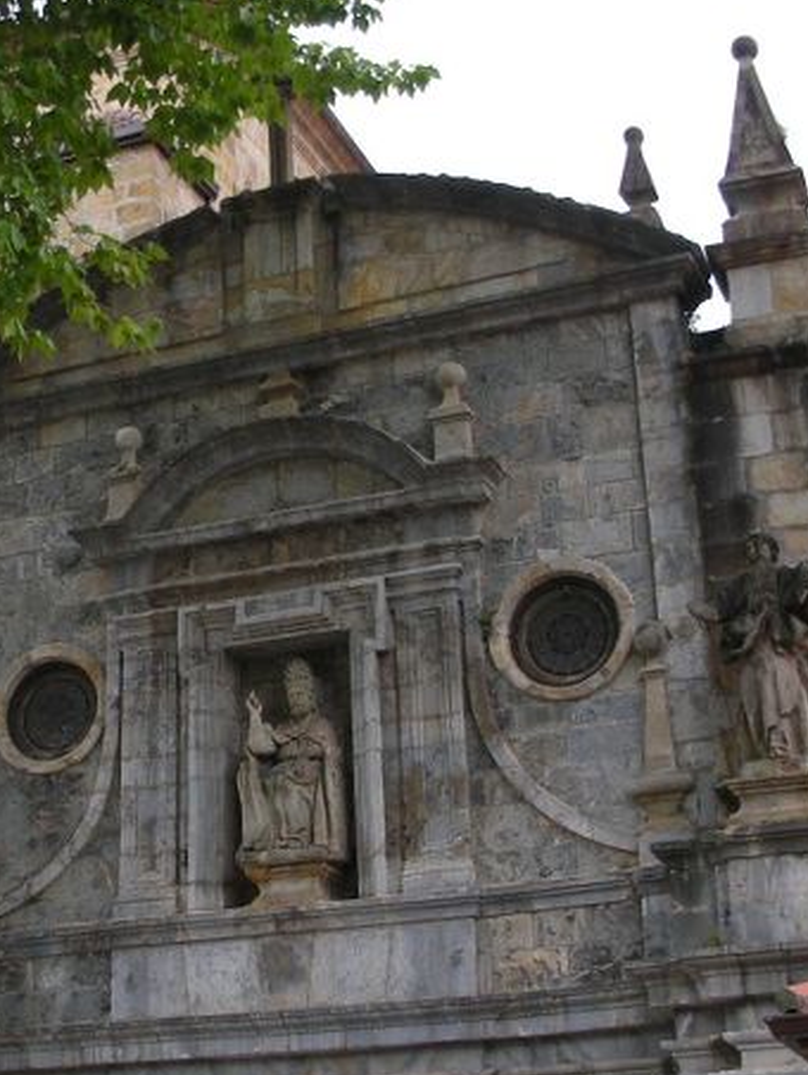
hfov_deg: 21.7
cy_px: 692
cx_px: 188
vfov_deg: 28.8
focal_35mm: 67
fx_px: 2081
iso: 50
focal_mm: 5.8
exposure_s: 1/128
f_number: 2.8
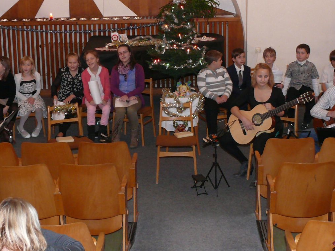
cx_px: 185
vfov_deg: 20.6
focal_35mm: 71
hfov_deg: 27.4
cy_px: 79
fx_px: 687
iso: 200
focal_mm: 7.4
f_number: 2.8
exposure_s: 1/30
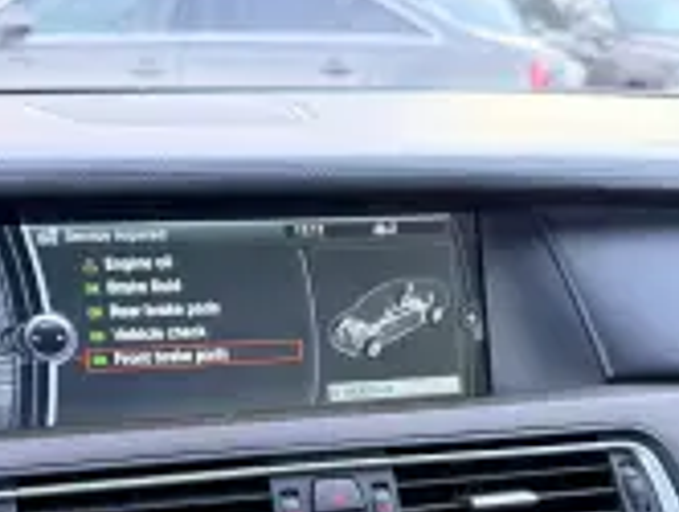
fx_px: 1021
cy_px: 524
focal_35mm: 52
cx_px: 319
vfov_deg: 26.4
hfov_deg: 36.8
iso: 320
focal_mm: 6.76
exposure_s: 1/60
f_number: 1.78
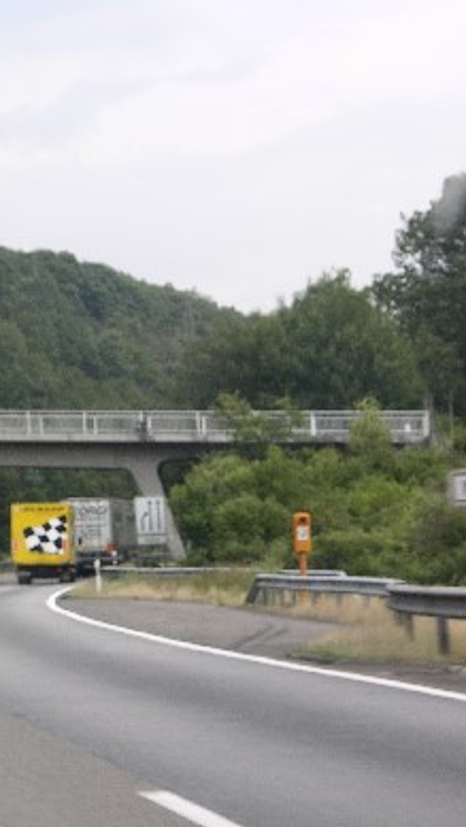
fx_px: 3973
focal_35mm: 181
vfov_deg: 11.9
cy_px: 461
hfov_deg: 6.7
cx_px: -133
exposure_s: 1/110
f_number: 5.2
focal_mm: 27.3
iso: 50
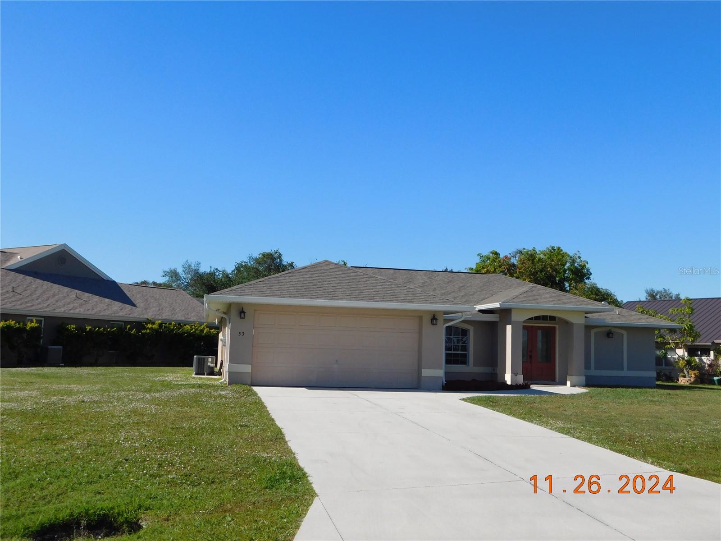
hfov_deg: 51.4
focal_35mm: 36
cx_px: 360
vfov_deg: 39.7
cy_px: 270
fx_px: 750
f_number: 7
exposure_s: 1/500
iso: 125
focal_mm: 6.3
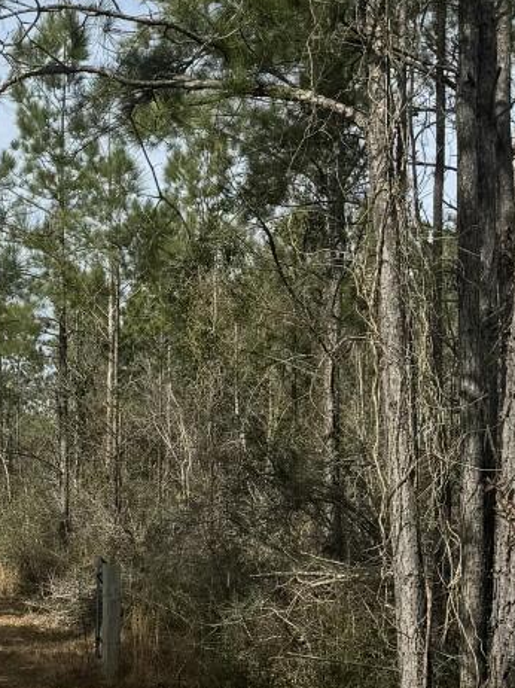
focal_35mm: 104
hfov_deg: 14.1
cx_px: 76
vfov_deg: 18.6
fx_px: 2065
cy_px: 615
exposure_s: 1/4950
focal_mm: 6.76
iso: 80
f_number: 1.78
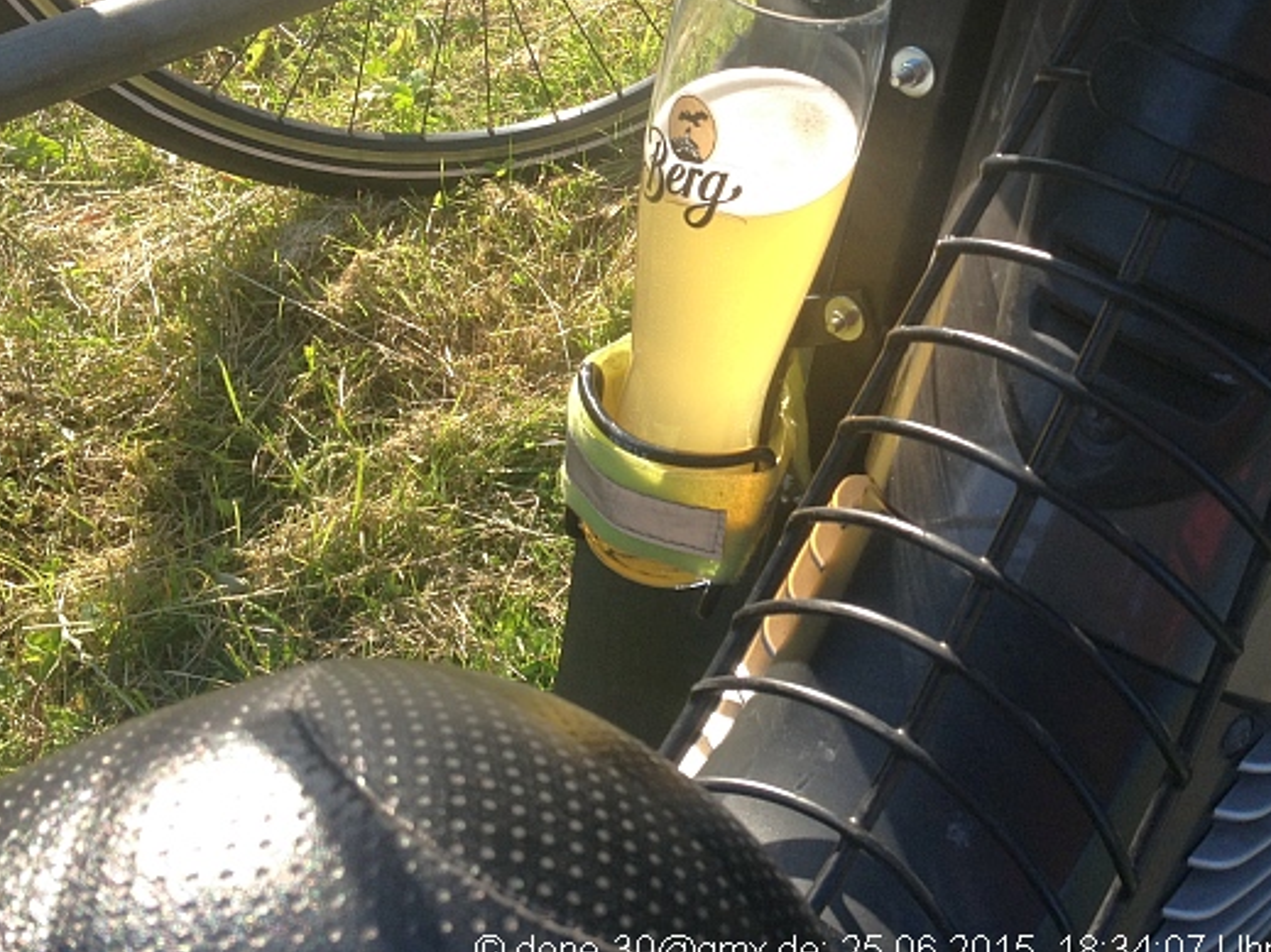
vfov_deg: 26.8
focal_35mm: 54
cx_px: 808
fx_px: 1982
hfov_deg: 35.3
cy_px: 294
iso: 50
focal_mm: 4.28
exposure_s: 1/421
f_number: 2.4
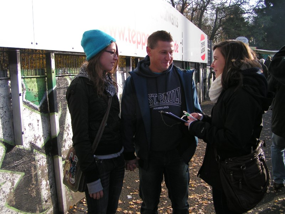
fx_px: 313
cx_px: 142
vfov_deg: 37.7
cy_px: 107
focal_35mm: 38
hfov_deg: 49.0
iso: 50
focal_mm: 5.8
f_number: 2.8
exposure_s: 1/640
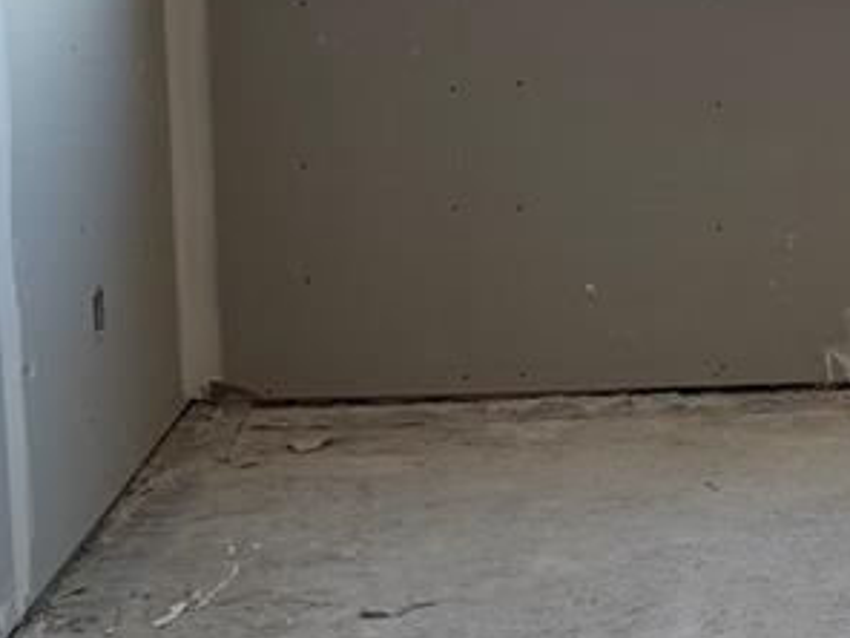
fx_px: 2210
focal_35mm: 90
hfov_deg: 20.4
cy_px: 9
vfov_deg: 16.1
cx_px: 1022
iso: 50
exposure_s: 1/339
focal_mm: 5.96
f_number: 1.6
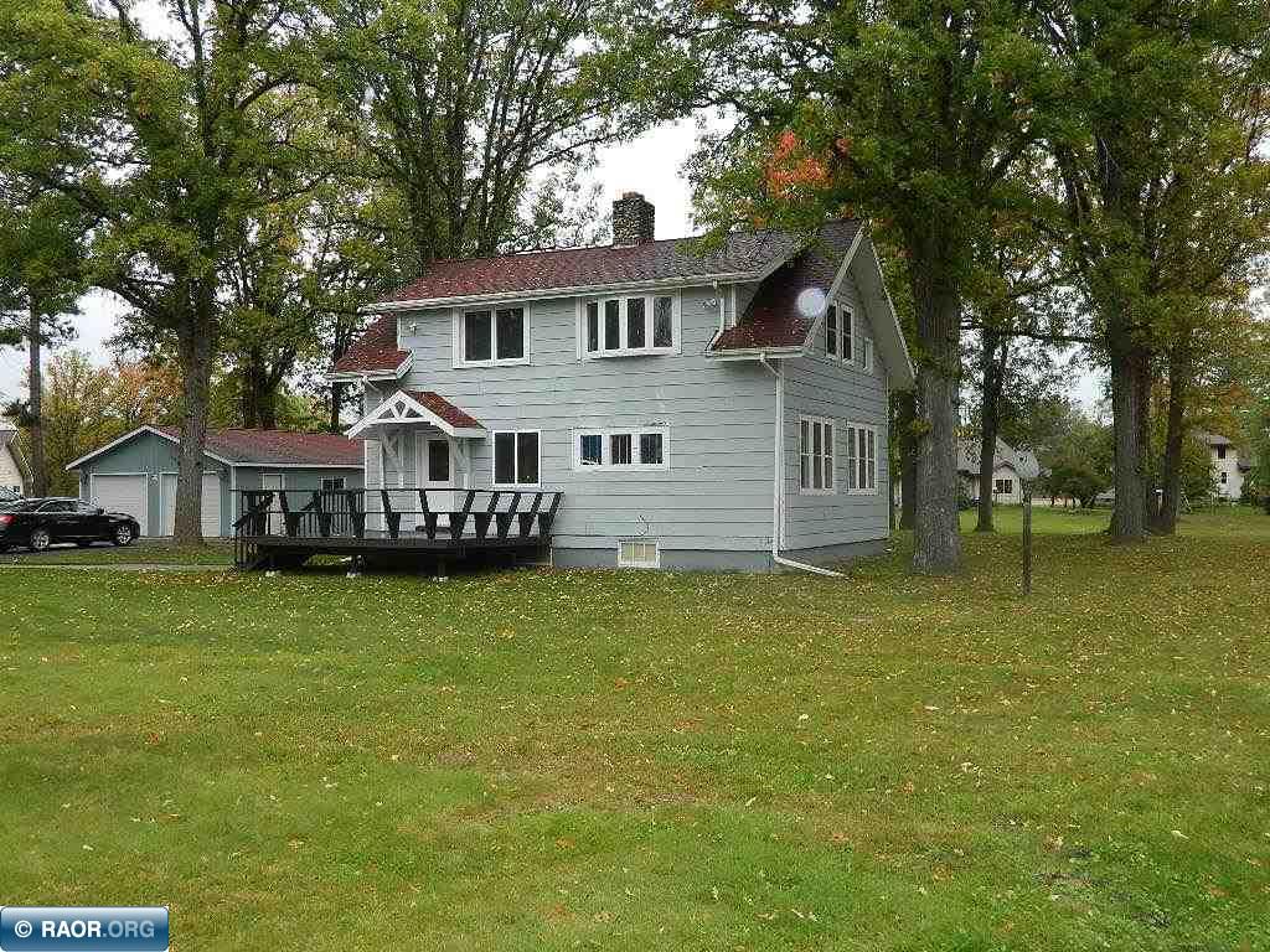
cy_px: 476
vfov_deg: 40.7
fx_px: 1284
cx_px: 635
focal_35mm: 35
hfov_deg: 52.6
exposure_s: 1/320
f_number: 3.3
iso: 110
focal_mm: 6.2
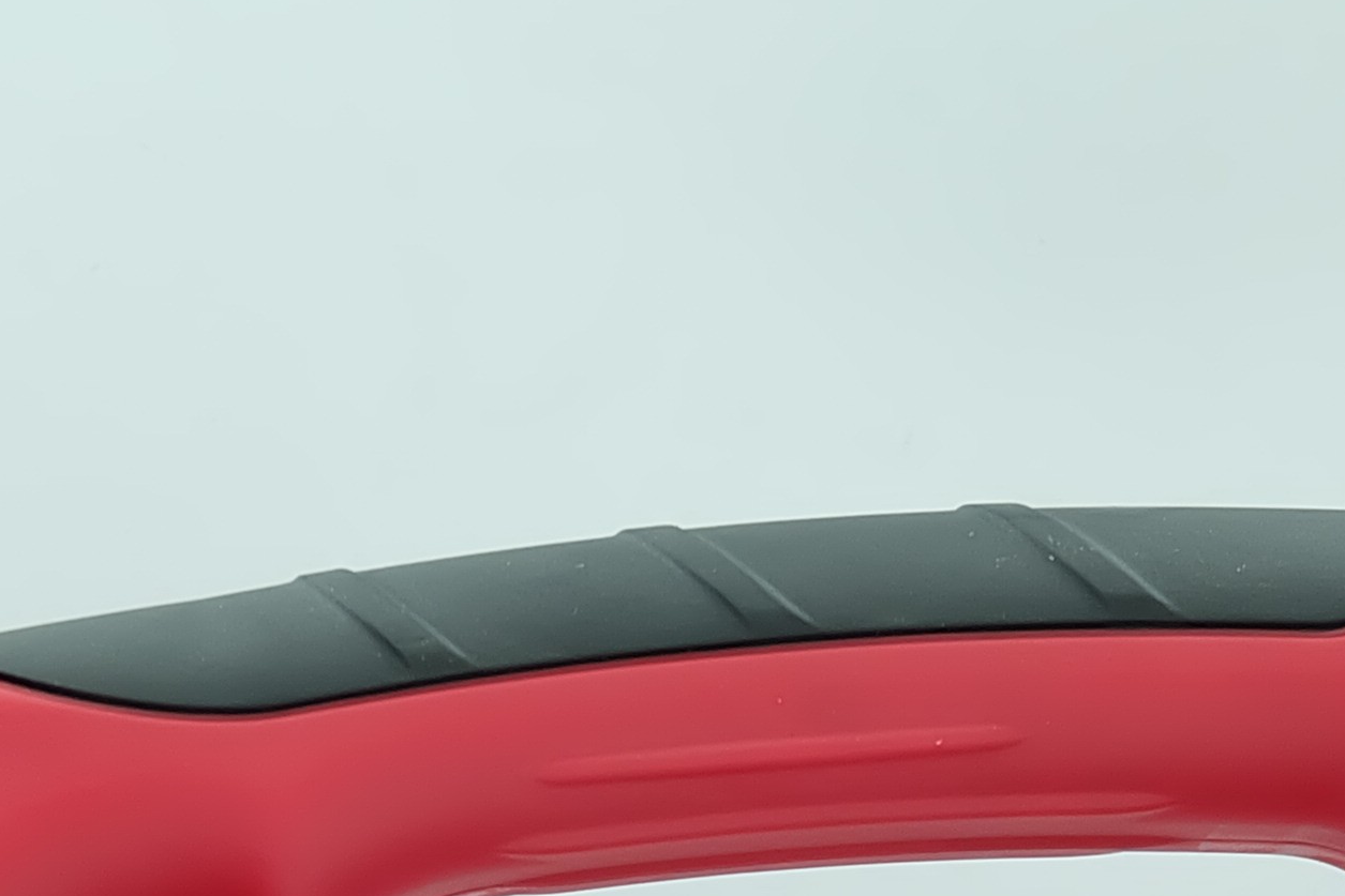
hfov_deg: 17.5
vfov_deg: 10.9
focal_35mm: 117
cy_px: 1622
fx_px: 4371
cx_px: 615
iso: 400
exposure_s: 1/240
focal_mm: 20.1
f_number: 4.5
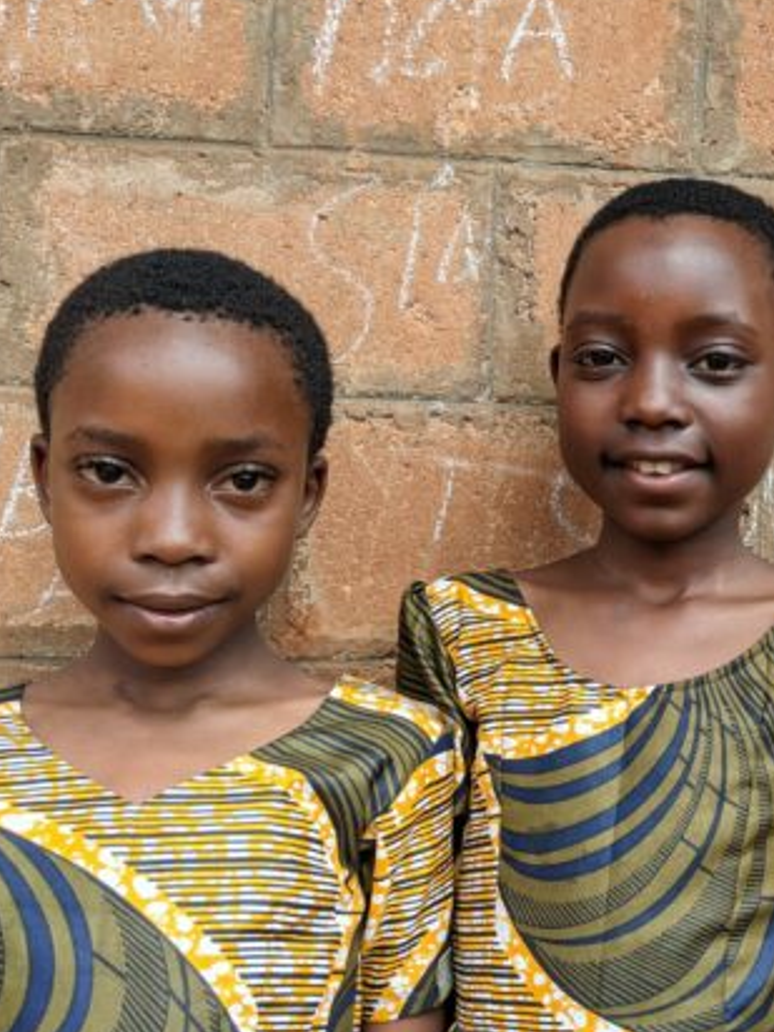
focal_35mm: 41
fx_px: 1222
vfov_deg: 45.8
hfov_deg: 33.5
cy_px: 510
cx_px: 675
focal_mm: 4.38
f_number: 1.73
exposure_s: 1/690
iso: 61
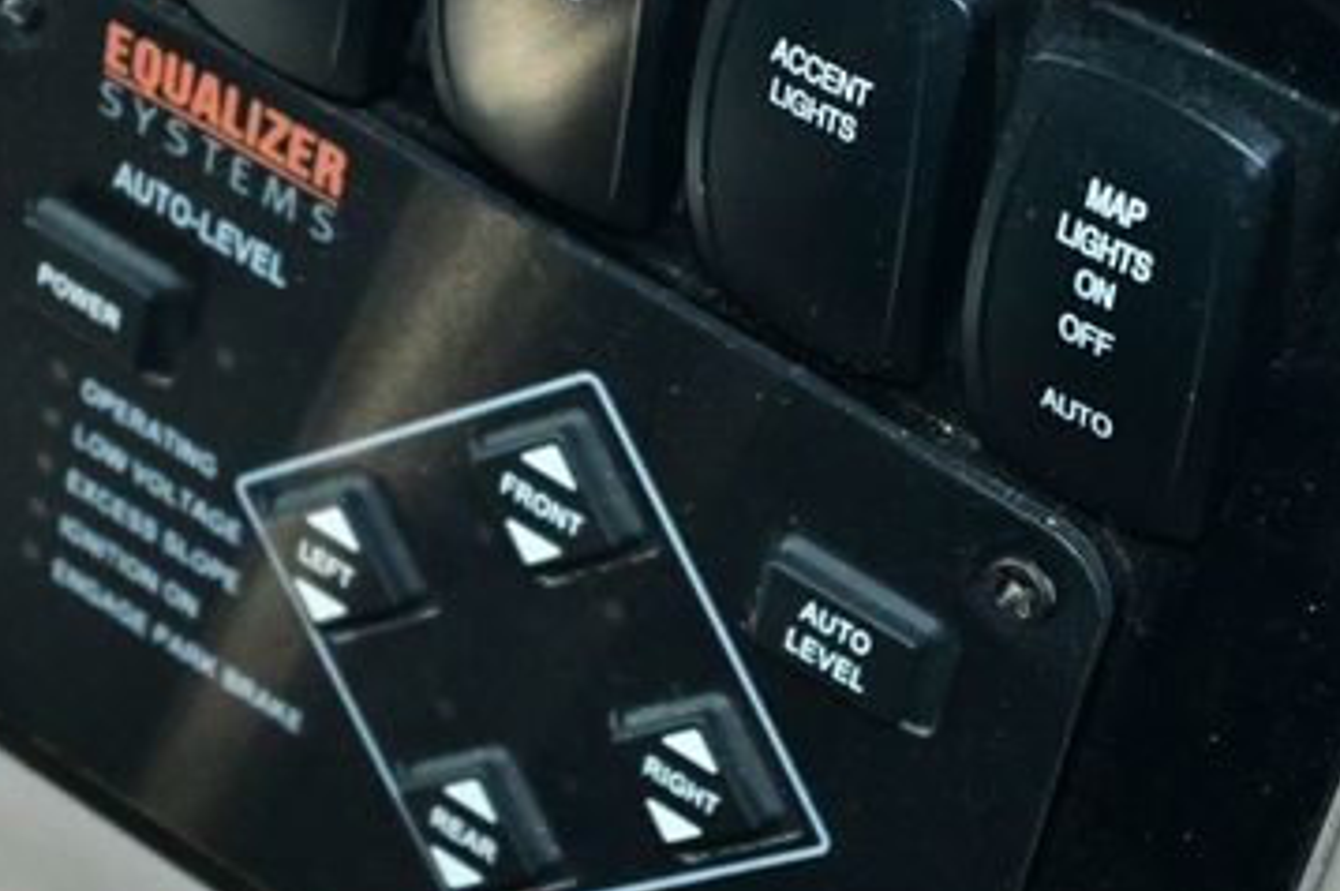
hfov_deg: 15.3
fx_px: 4983
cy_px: 307
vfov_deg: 10.2
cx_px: 756
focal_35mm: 134
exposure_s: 1/80
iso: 4500
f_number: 6.3
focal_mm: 50
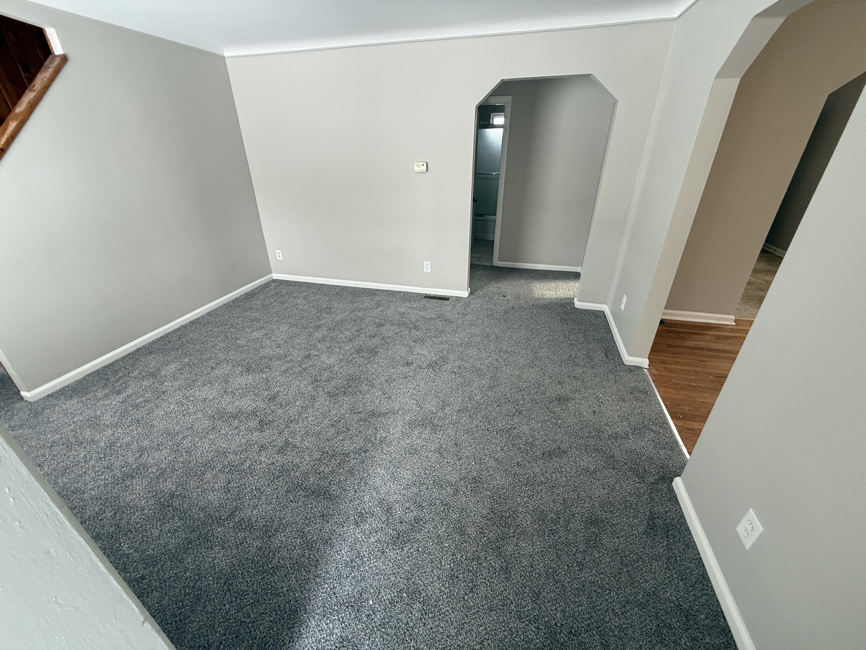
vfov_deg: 85.7
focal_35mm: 14
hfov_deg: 102.1
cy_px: 325
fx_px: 350
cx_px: 433
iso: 125
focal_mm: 2.22
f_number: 2.2
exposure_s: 1/99
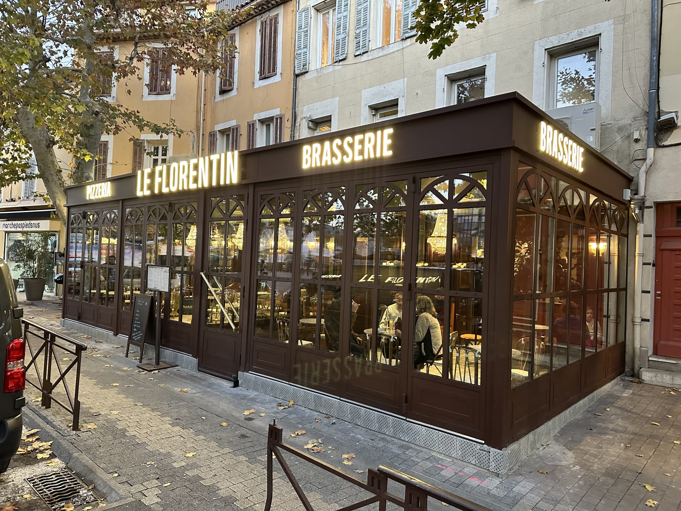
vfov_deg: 56.8
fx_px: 472
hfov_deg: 71.6
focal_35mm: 24
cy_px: 256
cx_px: 340
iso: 800
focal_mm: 6.86
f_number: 1.78
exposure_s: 1/50
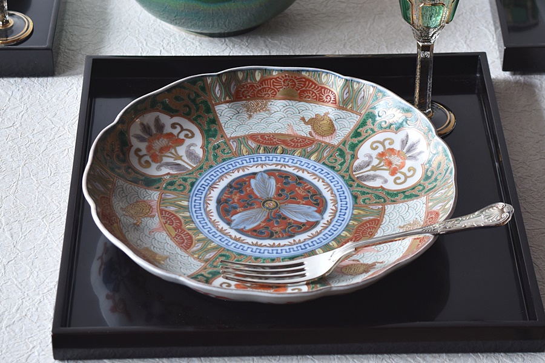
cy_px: 182
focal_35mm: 75
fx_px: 1135
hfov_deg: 27.0
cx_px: 272
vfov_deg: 18.2
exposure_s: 1/10
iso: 200
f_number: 5.6
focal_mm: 50
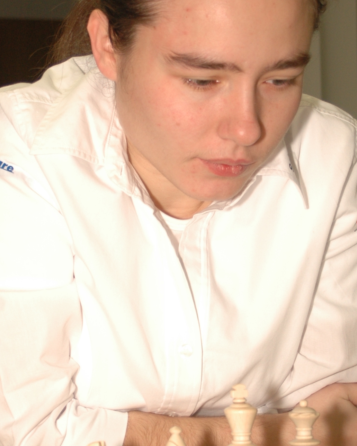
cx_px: 191
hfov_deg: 12.1
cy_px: 289
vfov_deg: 15.0
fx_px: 1690
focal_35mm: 128
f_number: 5.3
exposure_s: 1/60
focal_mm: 42
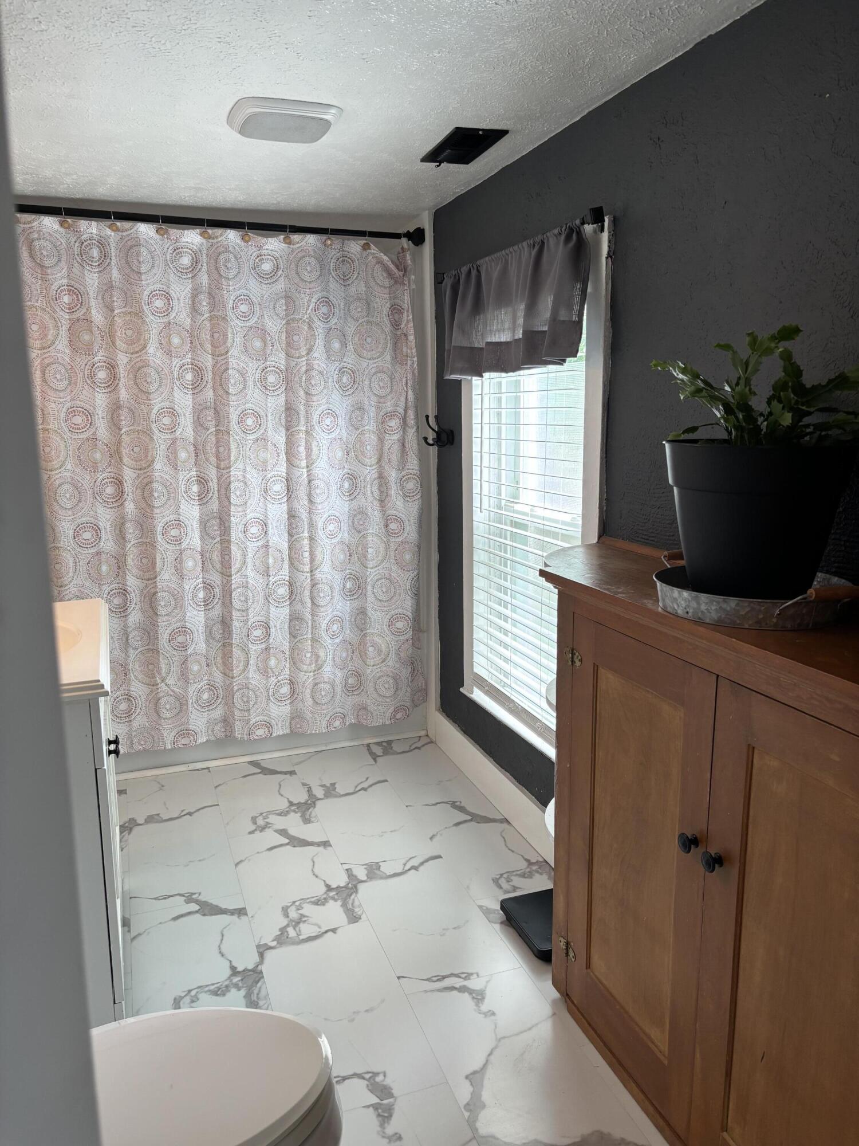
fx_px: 860
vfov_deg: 67.3
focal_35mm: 26
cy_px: 573
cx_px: 430
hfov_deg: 53.1
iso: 80
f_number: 1.6
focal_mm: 5.96
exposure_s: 1/60
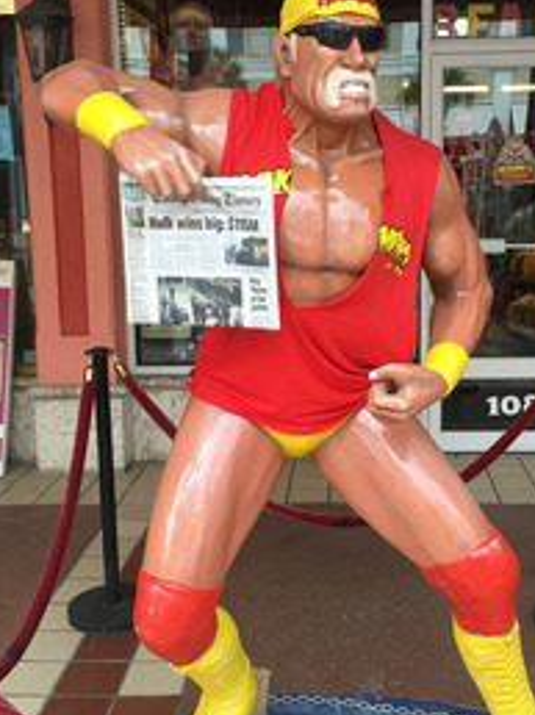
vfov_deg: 42.1
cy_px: 349
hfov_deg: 32.0
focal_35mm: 45
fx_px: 929
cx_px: 319
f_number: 2.2
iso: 32
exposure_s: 1/30
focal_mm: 4.15
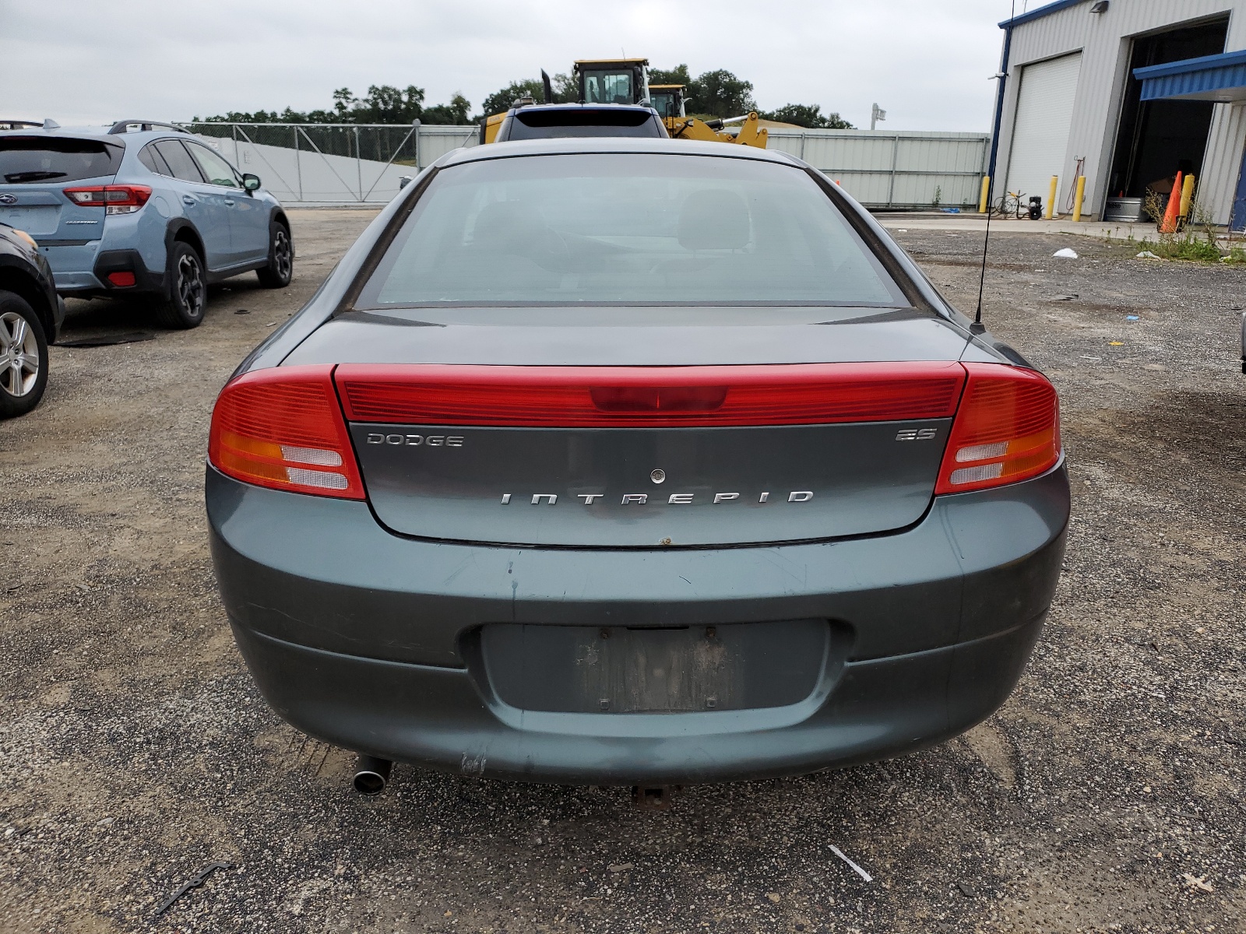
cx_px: 623
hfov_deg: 67.3
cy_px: 467
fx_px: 936
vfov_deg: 53.1
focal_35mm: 26
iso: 50
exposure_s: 1/169
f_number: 1.5
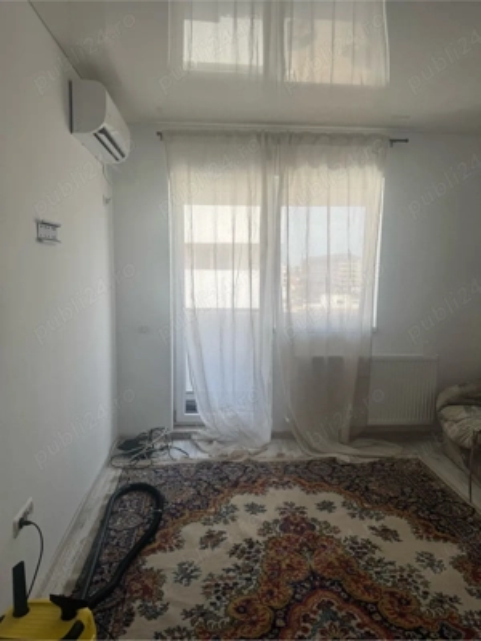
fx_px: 445
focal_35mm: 24
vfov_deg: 71.6
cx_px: 240
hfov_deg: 56.8
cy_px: 320
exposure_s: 1/409
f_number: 1.78
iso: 80
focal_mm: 6.76
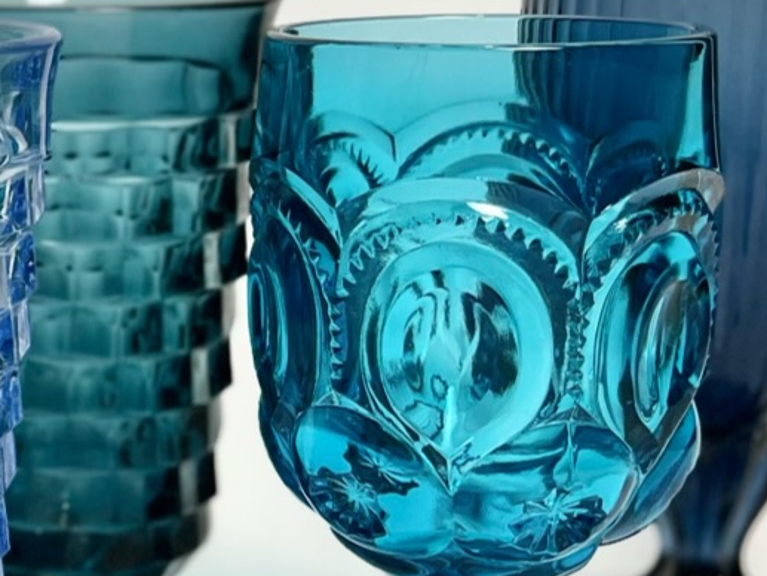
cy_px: 263
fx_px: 2283
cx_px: -413
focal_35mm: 103
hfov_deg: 17.1
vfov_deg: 14.4
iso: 50
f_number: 1.5
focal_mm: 5.7
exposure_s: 1/120
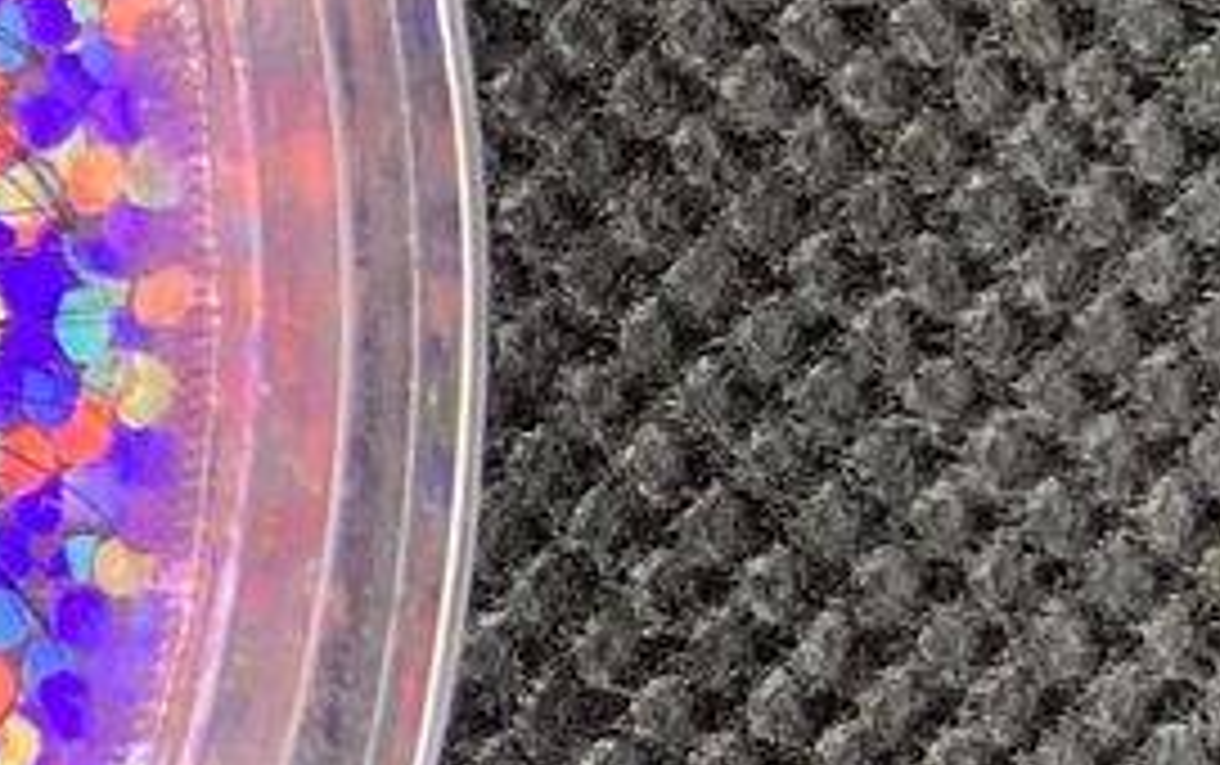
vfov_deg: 7.5
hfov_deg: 10.6
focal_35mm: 175
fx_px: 5825
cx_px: -1472
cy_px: -18
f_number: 1.8
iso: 80
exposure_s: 1/79
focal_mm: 3.99
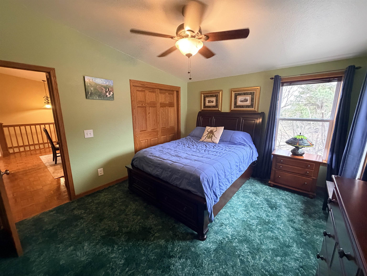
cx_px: 184
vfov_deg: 85.7
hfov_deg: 102.1
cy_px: 138
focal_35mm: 14
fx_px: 148
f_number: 2.2
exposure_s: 1/60
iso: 640
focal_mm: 2.22
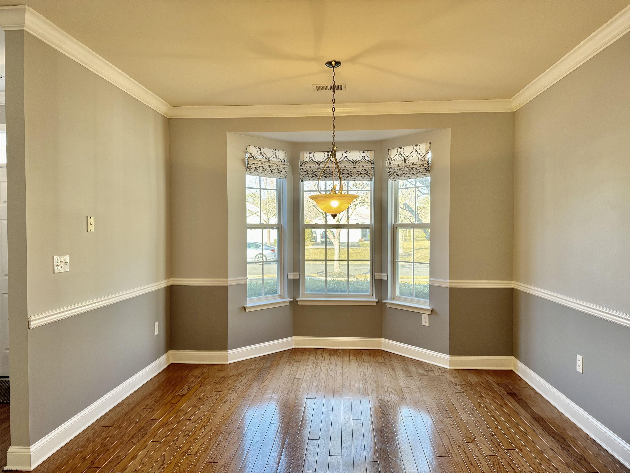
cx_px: 315
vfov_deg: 56.8
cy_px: 236
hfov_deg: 71.6
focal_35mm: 24
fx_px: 437
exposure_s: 1/120
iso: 125
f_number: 1.78
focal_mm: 6.86
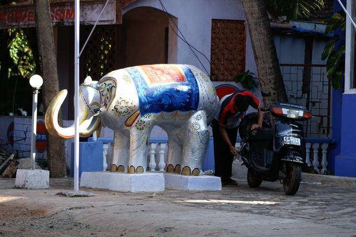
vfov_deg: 9.1
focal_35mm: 150
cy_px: 118
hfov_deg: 13.7
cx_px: 178
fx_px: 1483
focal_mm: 100
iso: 200
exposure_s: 1/200
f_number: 5.6
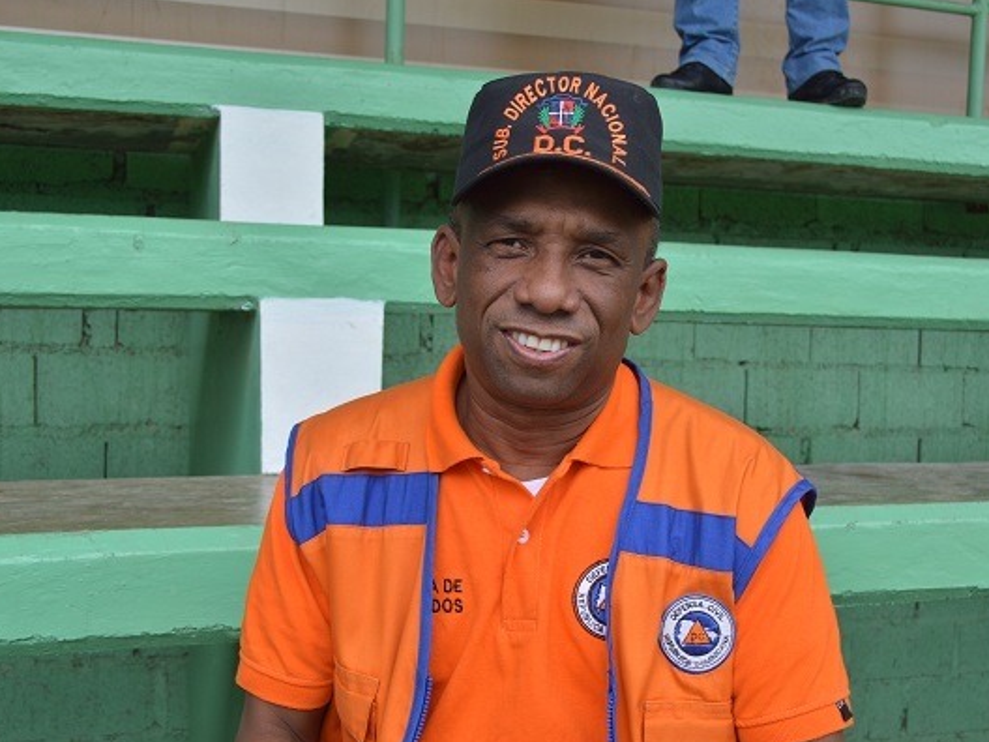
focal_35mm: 46
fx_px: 1314
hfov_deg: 41.2
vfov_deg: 31.5
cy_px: 371
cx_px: 554
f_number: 6.3
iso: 100
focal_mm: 28
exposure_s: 1/160
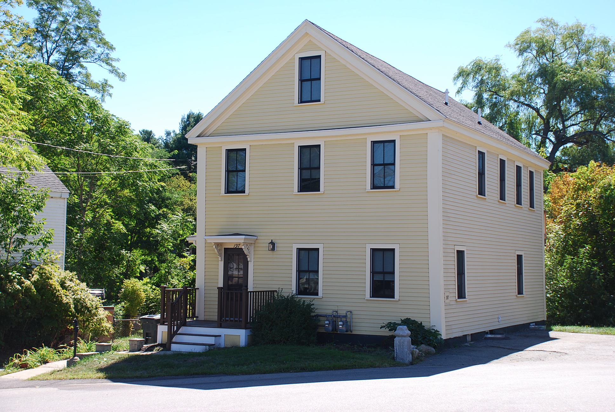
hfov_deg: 41.1
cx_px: 308
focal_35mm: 48
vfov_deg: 28.2
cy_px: 206
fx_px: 821
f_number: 6.3
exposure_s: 1/160
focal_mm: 32
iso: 100
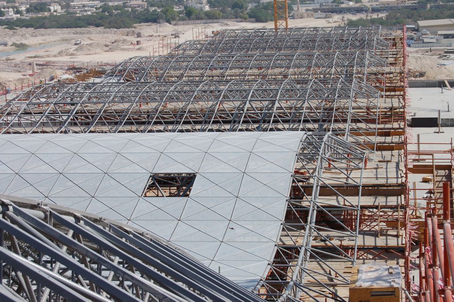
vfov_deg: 16.5
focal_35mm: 82
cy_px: 151
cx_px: 227
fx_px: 1040
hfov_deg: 24.6
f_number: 10
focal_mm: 55
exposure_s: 1/400
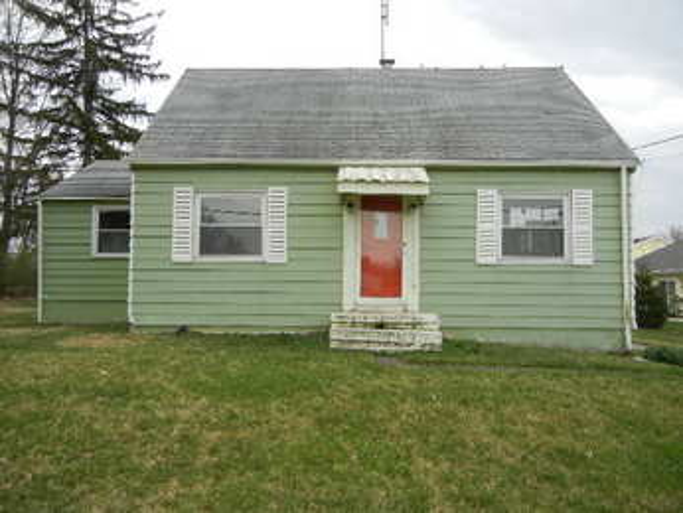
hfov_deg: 59.9
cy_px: 256
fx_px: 592
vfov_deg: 46.8
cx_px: 342
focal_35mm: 30
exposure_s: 1/572
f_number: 3.5
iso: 160
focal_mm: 5.4
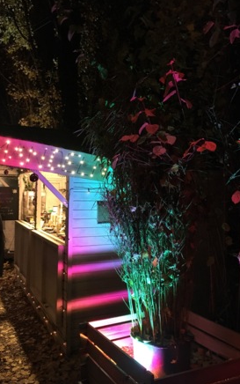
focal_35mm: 31
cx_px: 99
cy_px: 191
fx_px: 324
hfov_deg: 40.5
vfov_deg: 61.2
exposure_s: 1/17
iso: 200
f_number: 2.2
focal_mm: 4.15
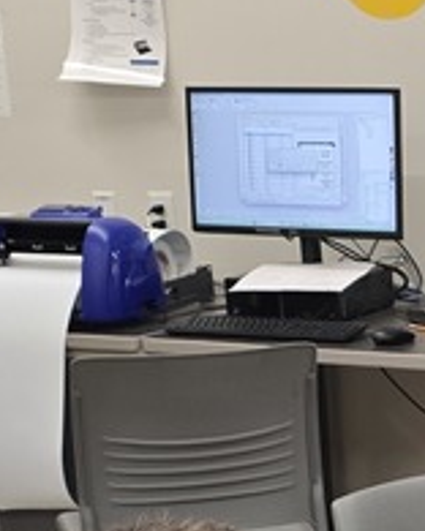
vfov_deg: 15.6
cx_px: 648
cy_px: 662
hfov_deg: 12.4
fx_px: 1855
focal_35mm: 118
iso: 160
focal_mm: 6.3
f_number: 1.7
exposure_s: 1/120
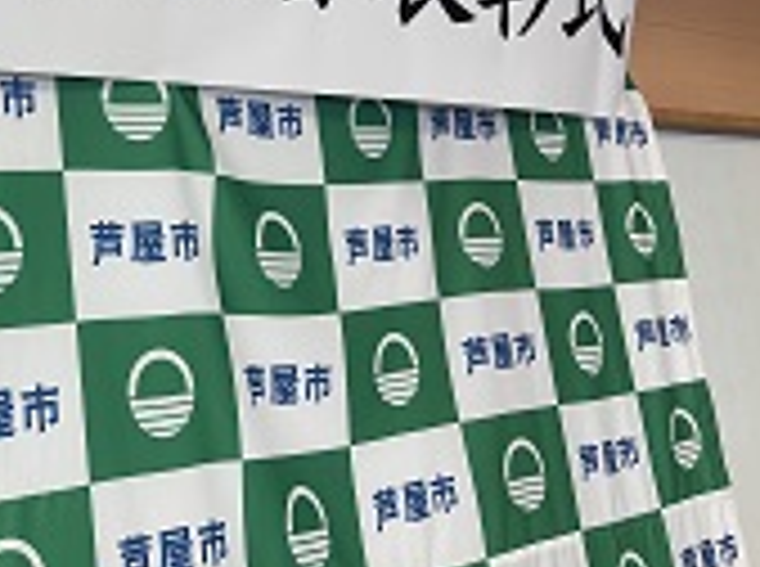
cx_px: 18
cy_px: 22
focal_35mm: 54
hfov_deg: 33.0
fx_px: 1183
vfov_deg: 25.8
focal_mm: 5.96
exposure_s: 1/120
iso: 50
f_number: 1.6
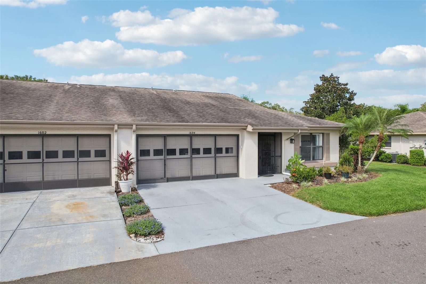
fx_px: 260
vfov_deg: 57.2
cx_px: 213
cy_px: 142
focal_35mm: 22
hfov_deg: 78.6
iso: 120
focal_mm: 8.38
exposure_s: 1/1500
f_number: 2.8
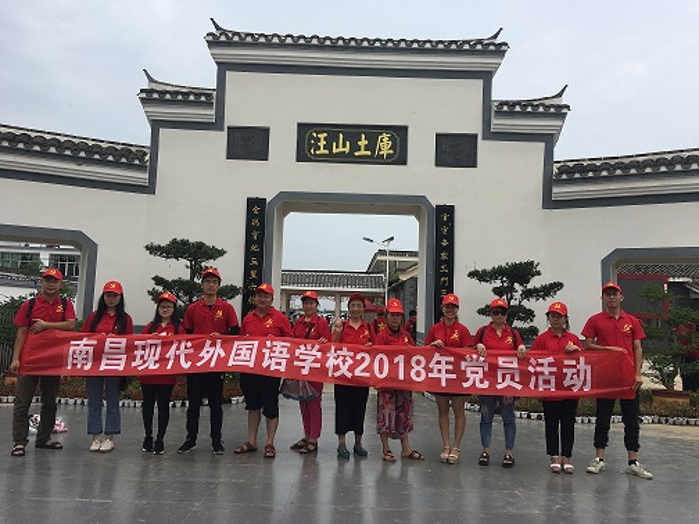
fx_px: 586
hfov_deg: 61.7
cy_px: 262
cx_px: 350
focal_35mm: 29
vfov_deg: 48.2
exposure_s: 1/1789
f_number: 2.2
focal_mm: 4.15
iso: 25
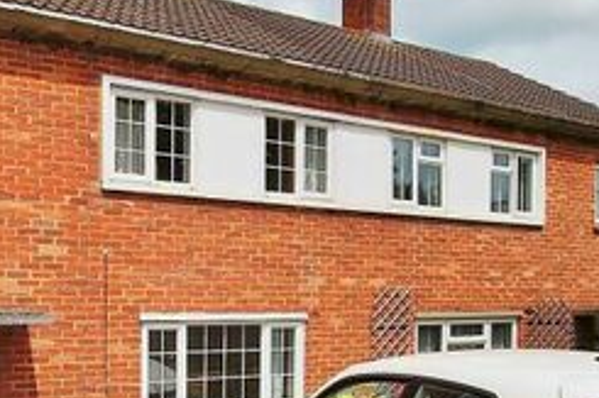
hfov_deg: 44.6
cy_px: 303
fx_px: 715
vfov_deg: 30.6
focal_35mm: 43
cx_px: 183
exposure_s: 1/320
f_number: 9
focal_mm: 10
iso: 100
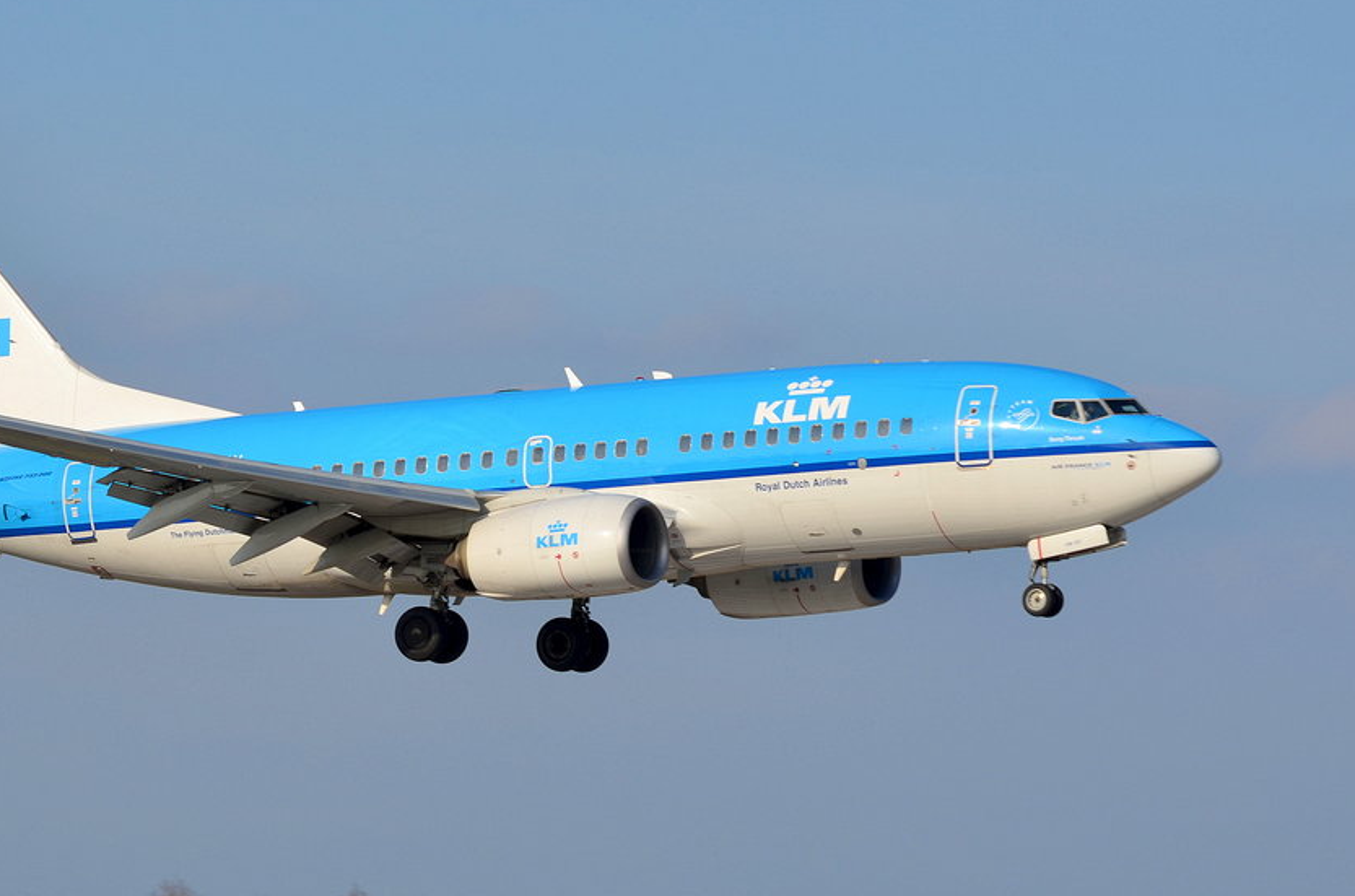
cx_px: 525
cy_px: 374
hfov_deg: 7.1
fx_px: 10953
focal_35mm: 292
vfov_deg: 4.7
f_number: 10
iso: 100
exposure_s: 1/400
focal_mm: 135
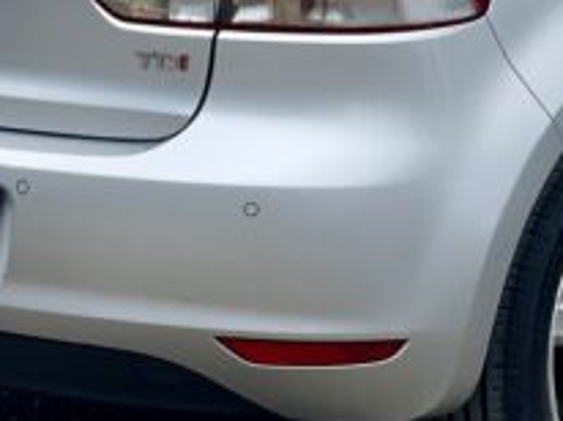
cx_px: 454
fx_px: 3282
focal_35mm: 202
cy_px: -101
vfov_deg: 7.3
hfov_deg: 9.8
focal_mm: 6
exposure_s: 1/1370
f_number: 2
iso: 32
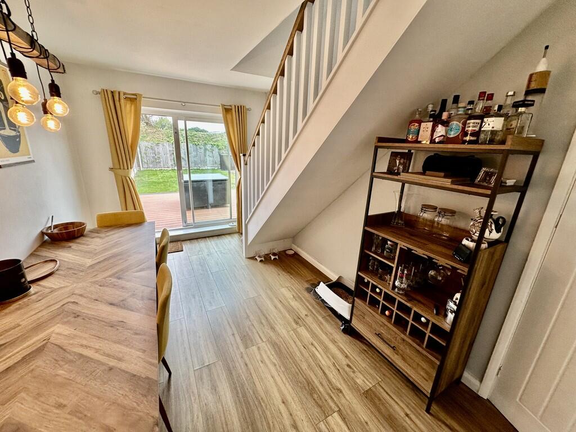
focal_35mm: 14
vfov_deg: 85.7
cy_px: 216
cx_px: 288
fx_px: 233
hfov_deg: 102.1
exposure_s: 1/100
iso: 64
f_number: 2.2
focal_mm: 2.22
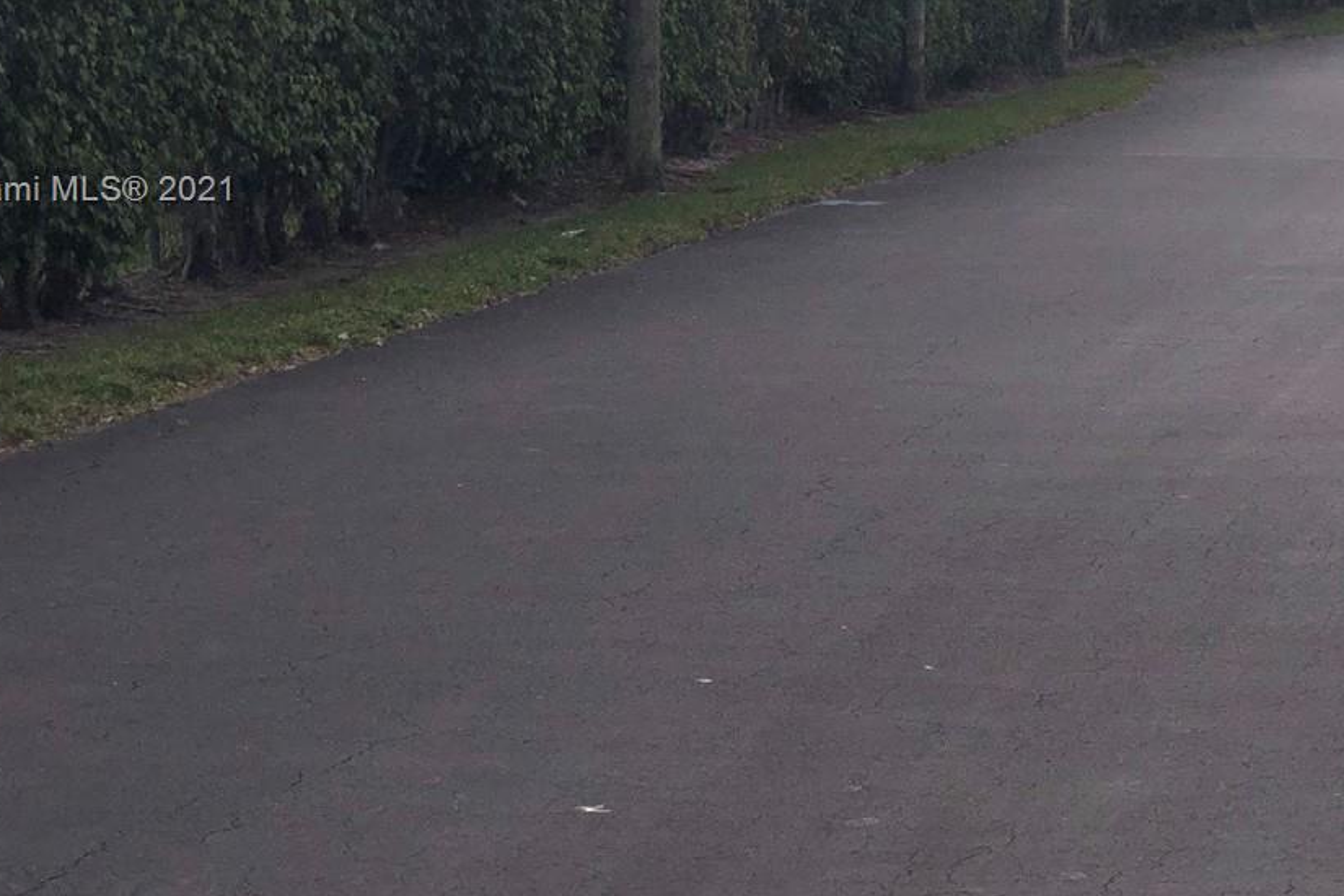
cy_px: 192
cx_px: 1018
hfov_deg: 17.7
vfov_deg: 11.9
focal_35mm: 115
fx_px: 4293
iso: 20
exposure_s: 1/1429
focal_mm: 6.6
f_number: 2.8
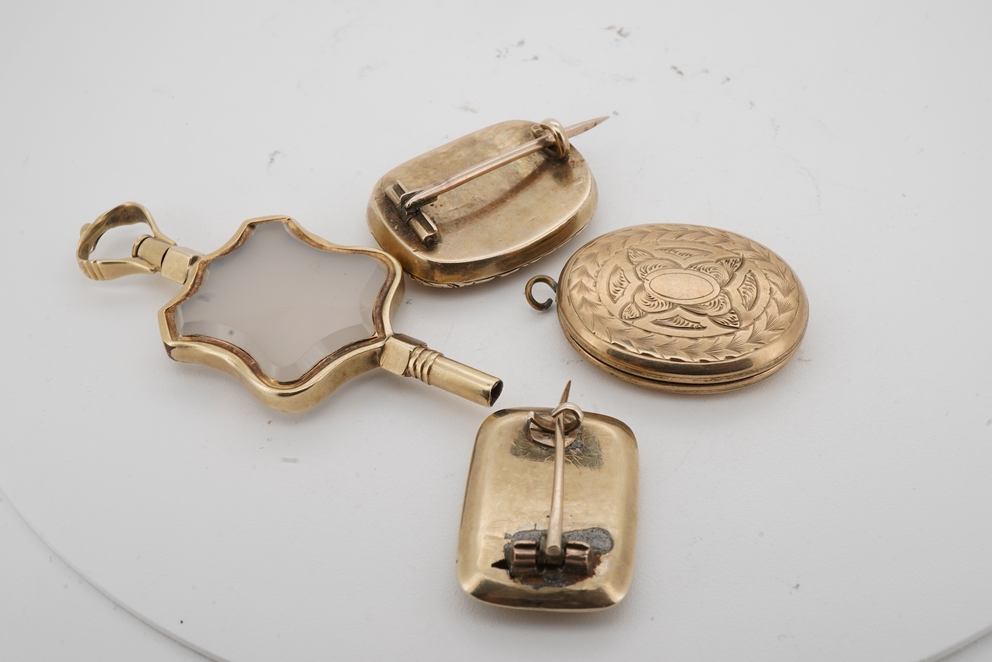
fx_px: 1240
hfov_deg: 43.6
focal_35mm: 45
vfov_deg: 29.9
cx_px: 496
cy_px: 331
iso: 400
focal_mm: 30
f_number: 22
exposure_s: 1/125
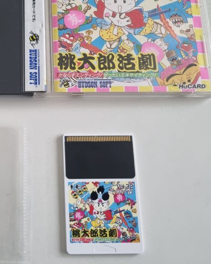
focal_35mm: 44
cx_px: 30
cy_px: 110
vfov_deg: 41.9
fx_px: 344
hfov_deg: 32.8
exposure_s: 1/50
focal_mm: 5.4
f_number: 1.8
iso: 400
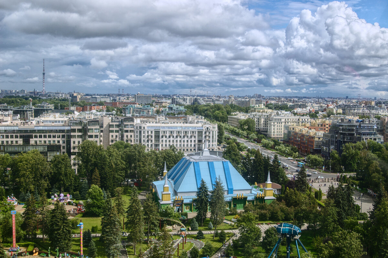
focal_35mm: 42
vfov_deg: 31.8
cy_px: 129
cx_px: 194
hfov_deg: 46.4
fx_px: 452
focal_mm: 28
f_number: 2.8
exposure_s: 1/1500
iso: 200
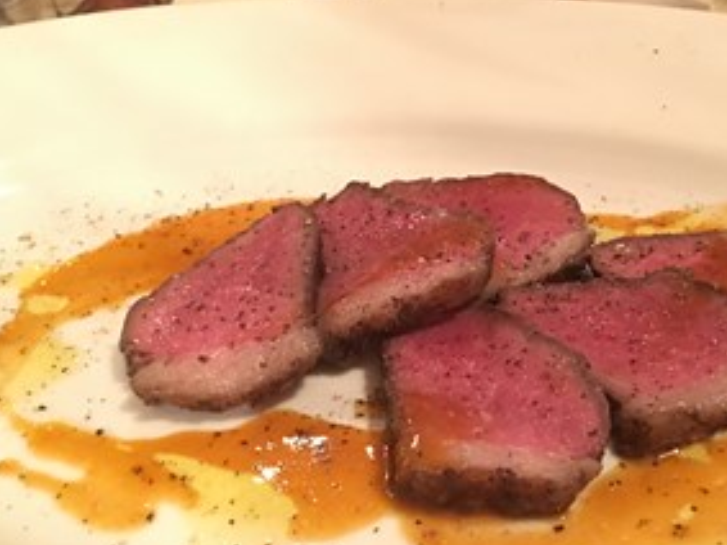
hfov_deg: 45.6
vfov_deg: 35.0
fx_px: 861
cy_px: 329
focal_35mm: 41
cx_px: 426
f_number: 2.2
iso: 160
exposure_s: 1/4
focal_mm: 4.15
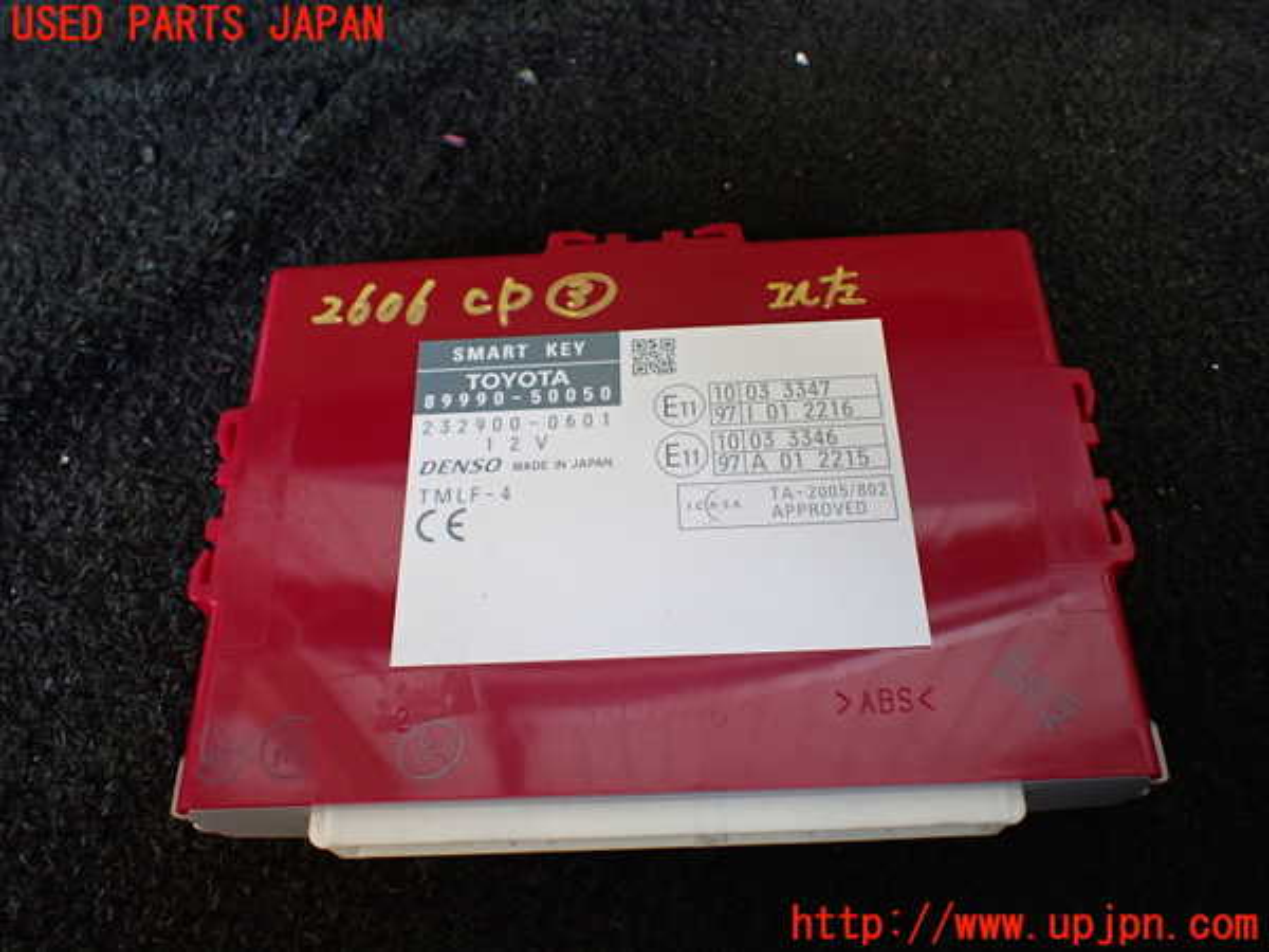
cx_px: 634
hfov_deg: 60.0
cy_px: 476
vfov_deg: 46.8
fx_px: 1100
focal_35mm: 30
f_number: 2.3
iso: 250
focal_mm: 5.4
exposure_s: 1/125
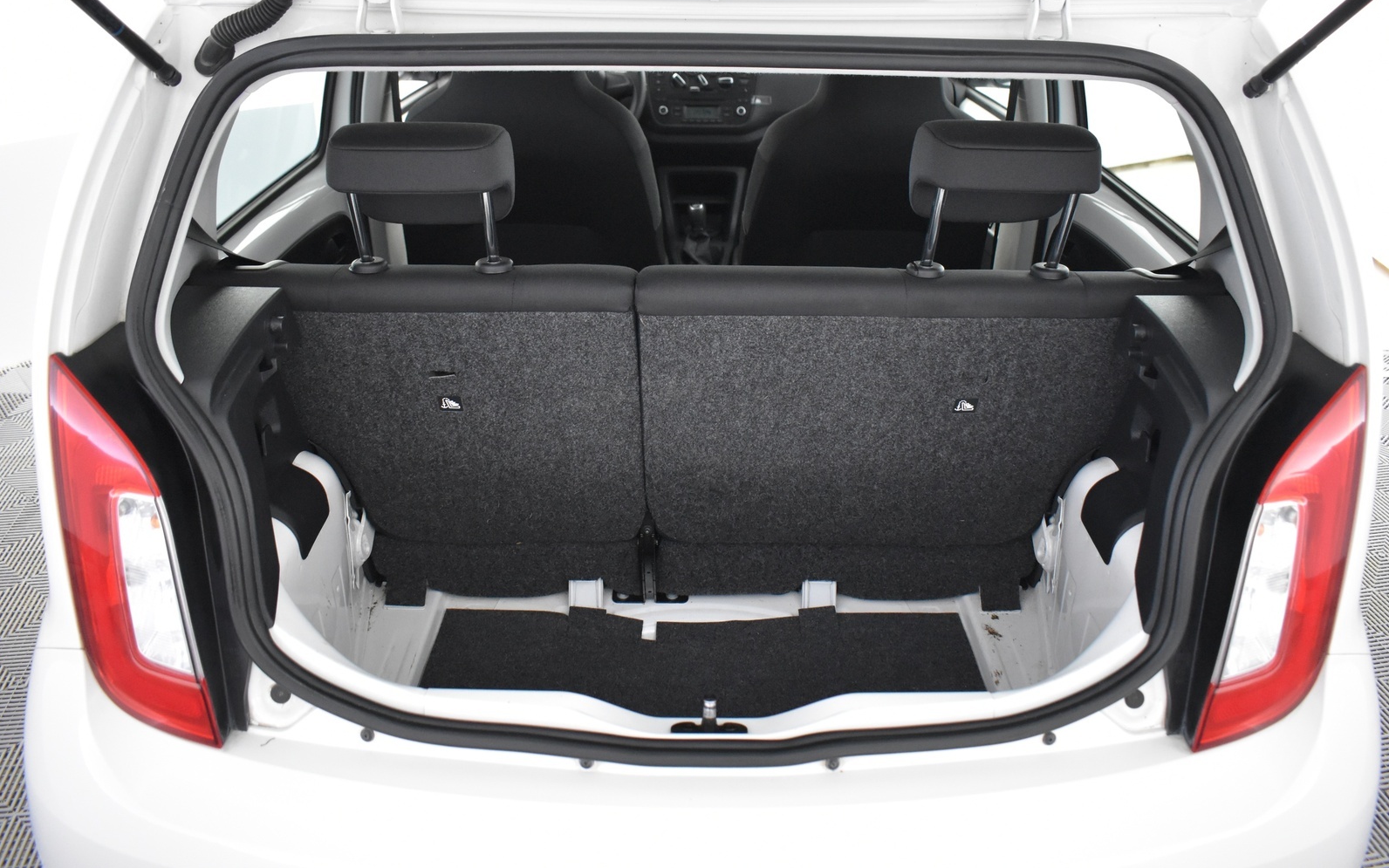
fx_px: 1060
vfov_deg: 44.5
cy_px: 399
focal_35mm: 28
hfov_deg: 66.5
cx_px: 700
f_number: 3.5
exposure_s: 1/30
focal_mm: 18
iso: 2800
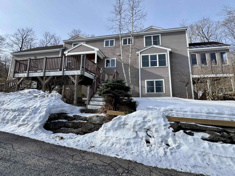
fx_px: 109
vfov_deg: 78.0
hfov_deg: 94.5
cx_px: 121
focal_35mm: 16
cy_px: 81
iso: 50
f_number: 2.2
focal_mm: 2.22
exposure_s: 1/1063
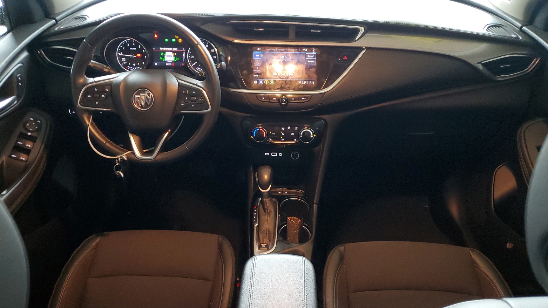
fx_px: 421
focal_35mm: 29
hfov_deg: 66.1
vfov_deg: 39.9
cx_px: 276
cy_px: 195
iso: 322
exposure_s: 1/24
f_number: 1.5
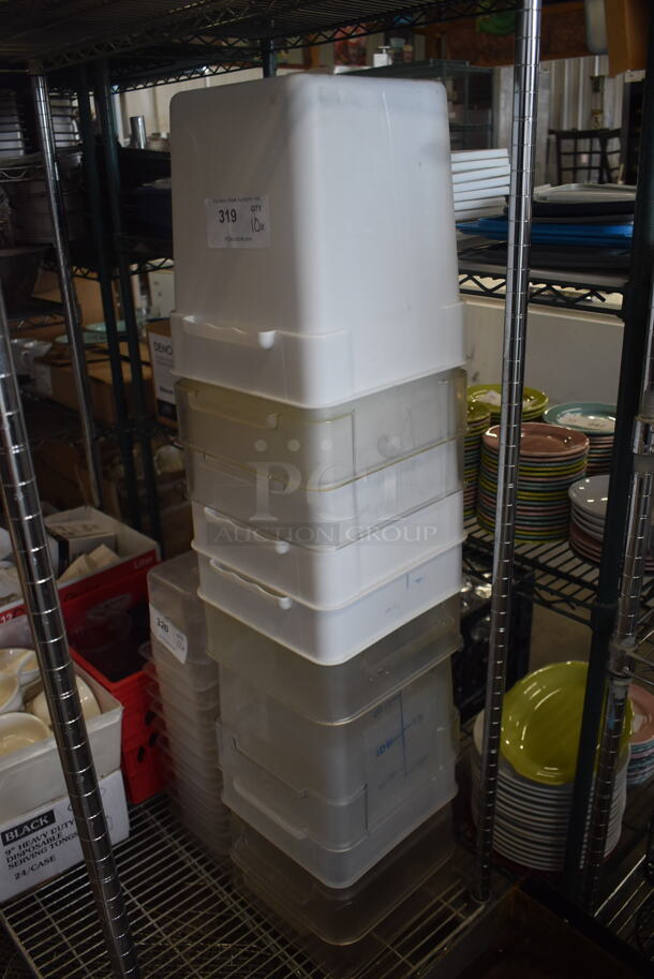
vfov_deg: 61.9
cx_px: 327
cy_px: 490
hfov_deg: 43.7
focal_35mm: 30
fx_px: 816
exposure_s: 1/125
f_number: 3.5
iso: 800
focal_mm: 20
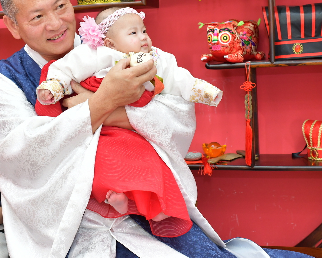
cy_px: 82
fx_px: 677
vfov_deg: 21.5
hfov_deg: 26.6
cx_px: 99
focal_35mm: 71
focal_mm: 35
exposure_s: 1/200
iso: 800
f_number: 4.5
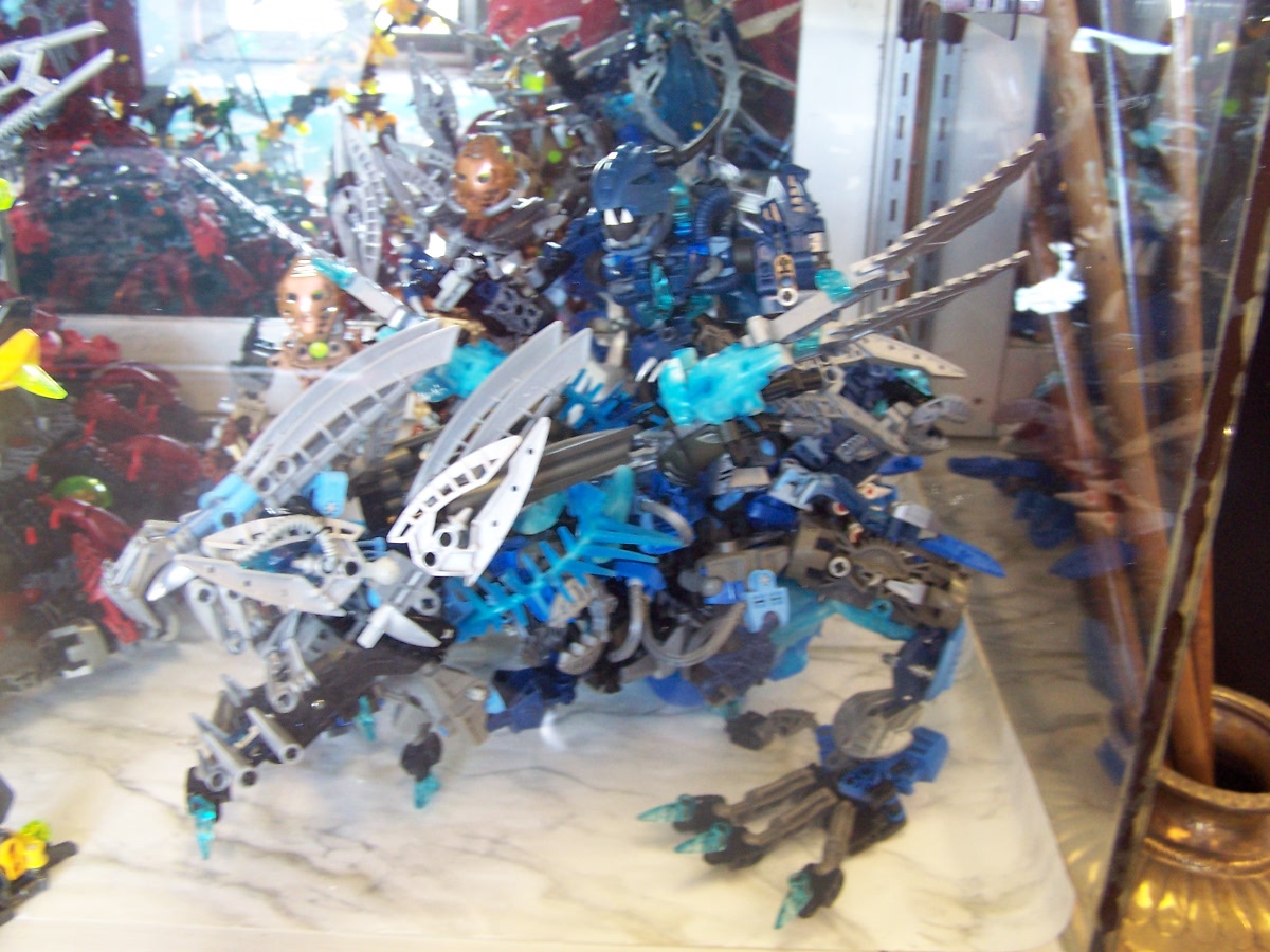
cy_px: 476
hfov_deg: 49.0
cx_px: 635
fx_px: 1394
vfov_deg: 37.7
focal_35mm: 38
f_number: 2.8
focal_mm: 6.3
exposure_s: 1/10
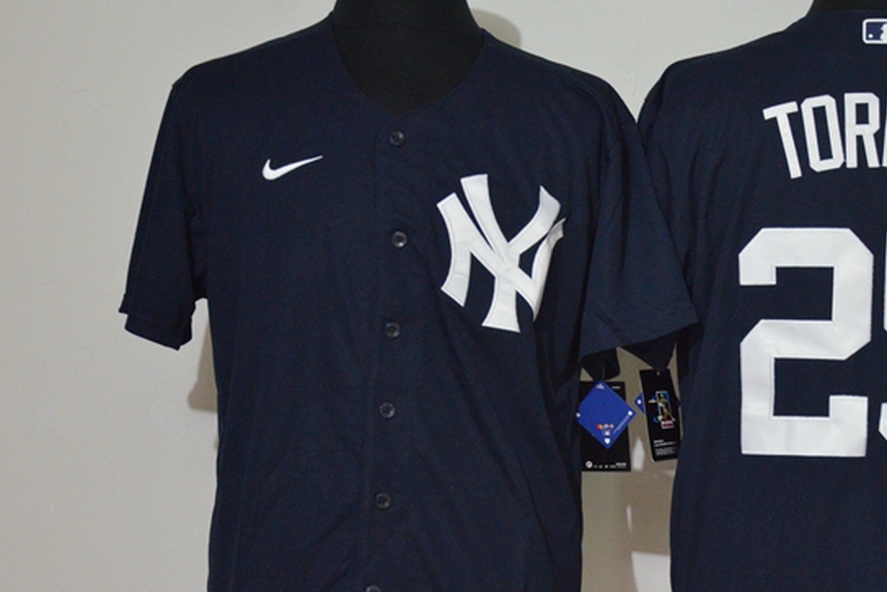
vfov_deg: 12.5
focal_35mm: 110
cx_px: 636
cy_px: 331
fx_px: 2711
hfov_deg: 18.5
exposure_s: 1/20
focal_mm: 50
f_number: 4.8
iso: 4000
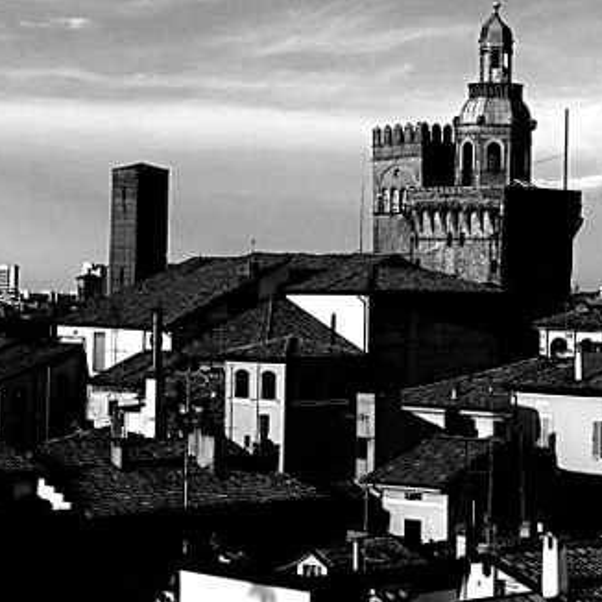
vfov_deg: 19.4
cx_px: 611
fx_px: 1731
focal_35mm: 88
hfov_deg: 19.1
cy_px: 79
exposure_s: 1/250
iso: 200
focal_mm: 22
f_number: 8
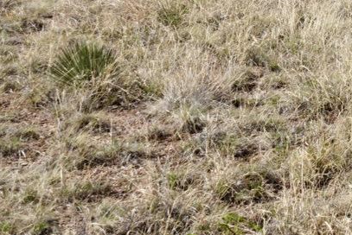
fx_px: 1360
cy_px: -101
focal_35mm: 139
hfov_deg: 13.6
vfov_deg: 9.6
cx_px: 573
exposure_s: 1/200
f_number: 10
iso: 100
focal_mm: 35
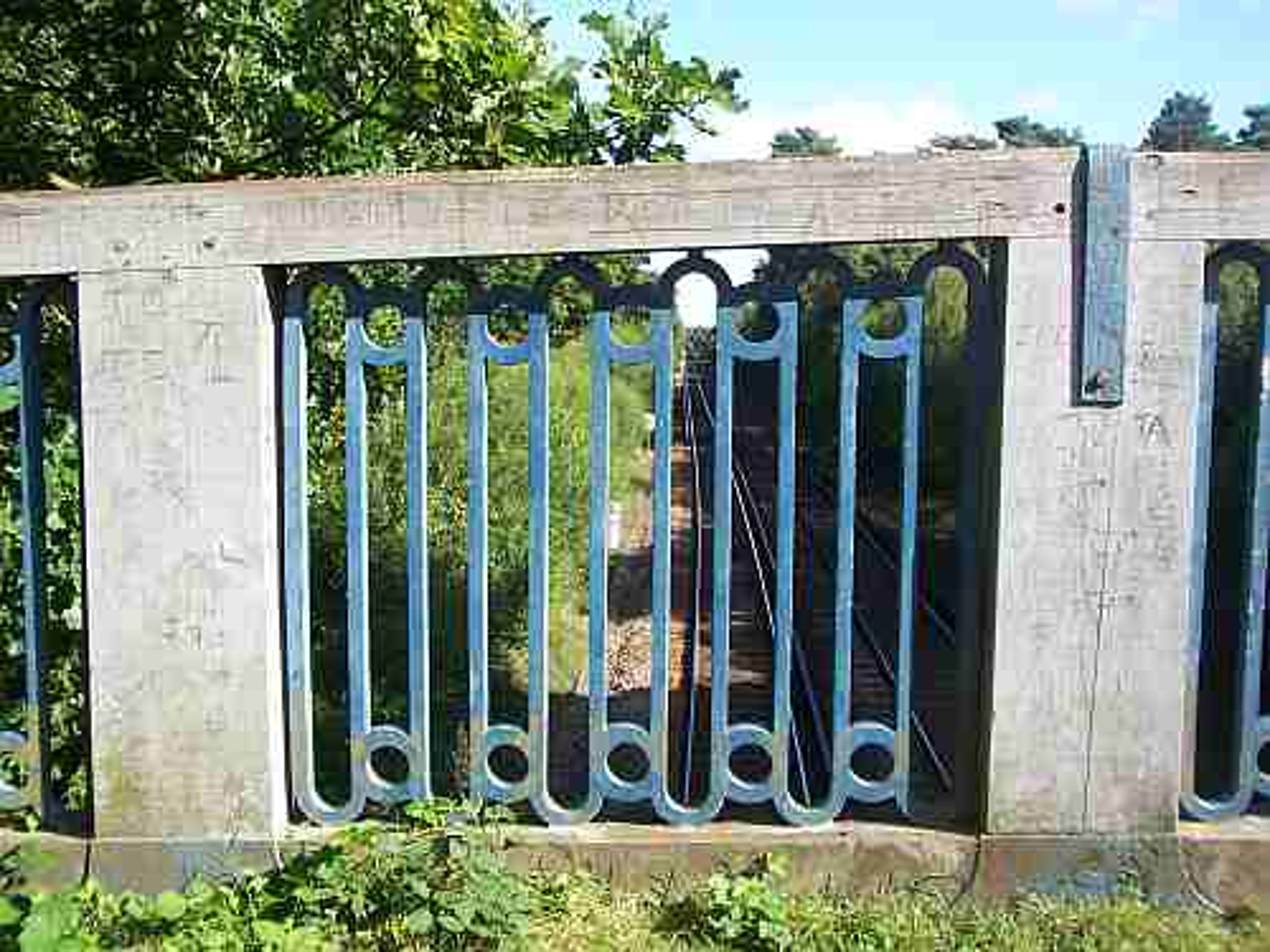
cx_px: 635
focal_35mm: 39
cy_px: 476
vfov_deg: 36.8
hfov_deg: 47.9
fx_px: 1431
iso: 64
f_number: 3.9
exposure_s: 1/200
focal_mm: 6.4
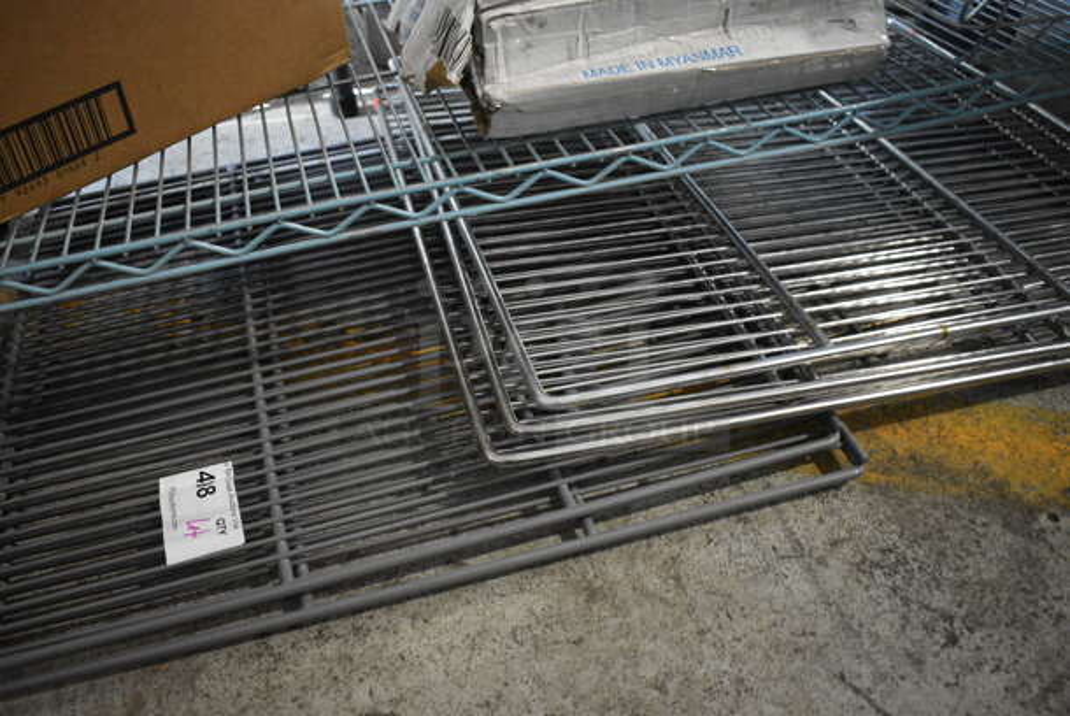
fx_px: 937
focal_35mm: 32
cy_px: 358
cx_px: 535
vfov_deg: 41.8
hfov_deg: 59.4
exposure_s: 1/125
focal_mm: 21
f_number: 3.8
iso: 2500
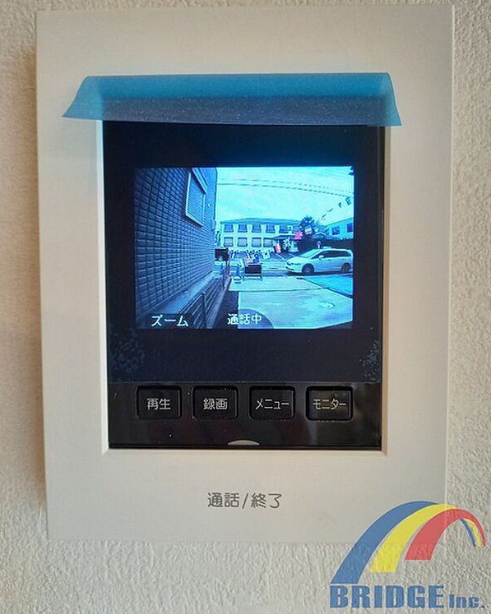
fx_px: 491
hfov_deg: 53.2
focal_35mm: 27
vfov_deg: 64.1
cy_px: 297
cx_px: 245
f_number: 2
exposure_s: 1/49
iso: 320
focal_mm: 4.6
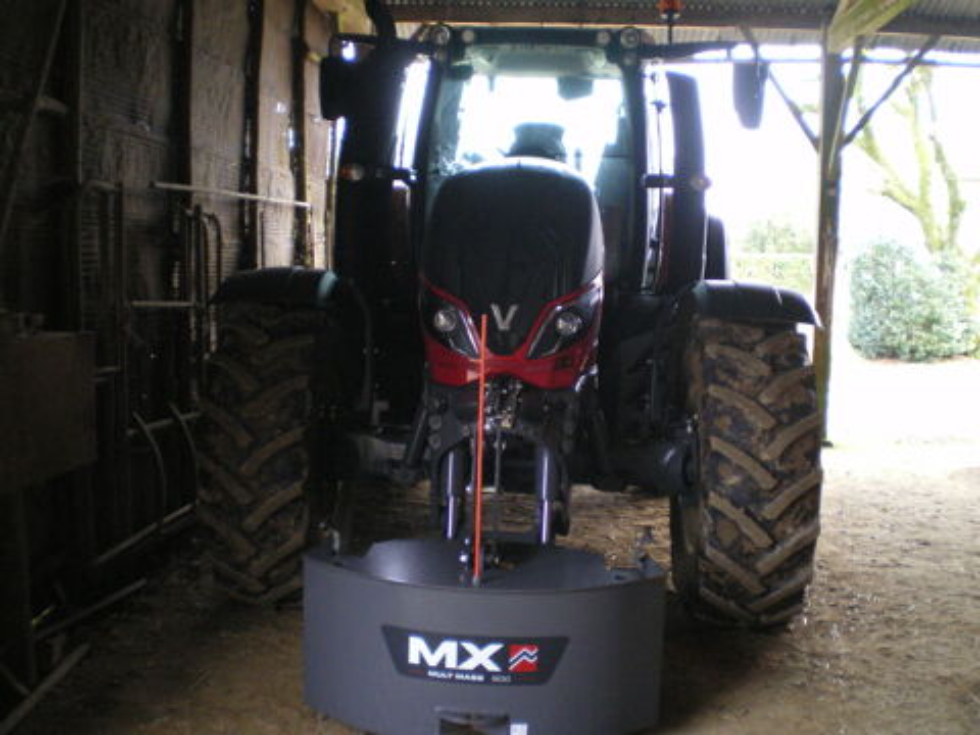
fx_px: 1076
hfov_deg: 49.0
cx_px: 490
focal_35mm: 38
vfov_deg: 37.7
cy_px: 368
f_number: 3.1
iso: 400
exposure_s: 1/30
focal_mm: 6.3
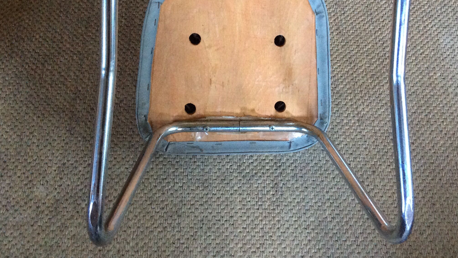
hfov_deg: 45.4
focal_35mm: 45
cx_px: 252
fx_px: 547
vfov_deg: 26.0
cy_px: 50
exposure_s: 1/17
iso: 320
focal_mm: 3.3
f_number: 2.4
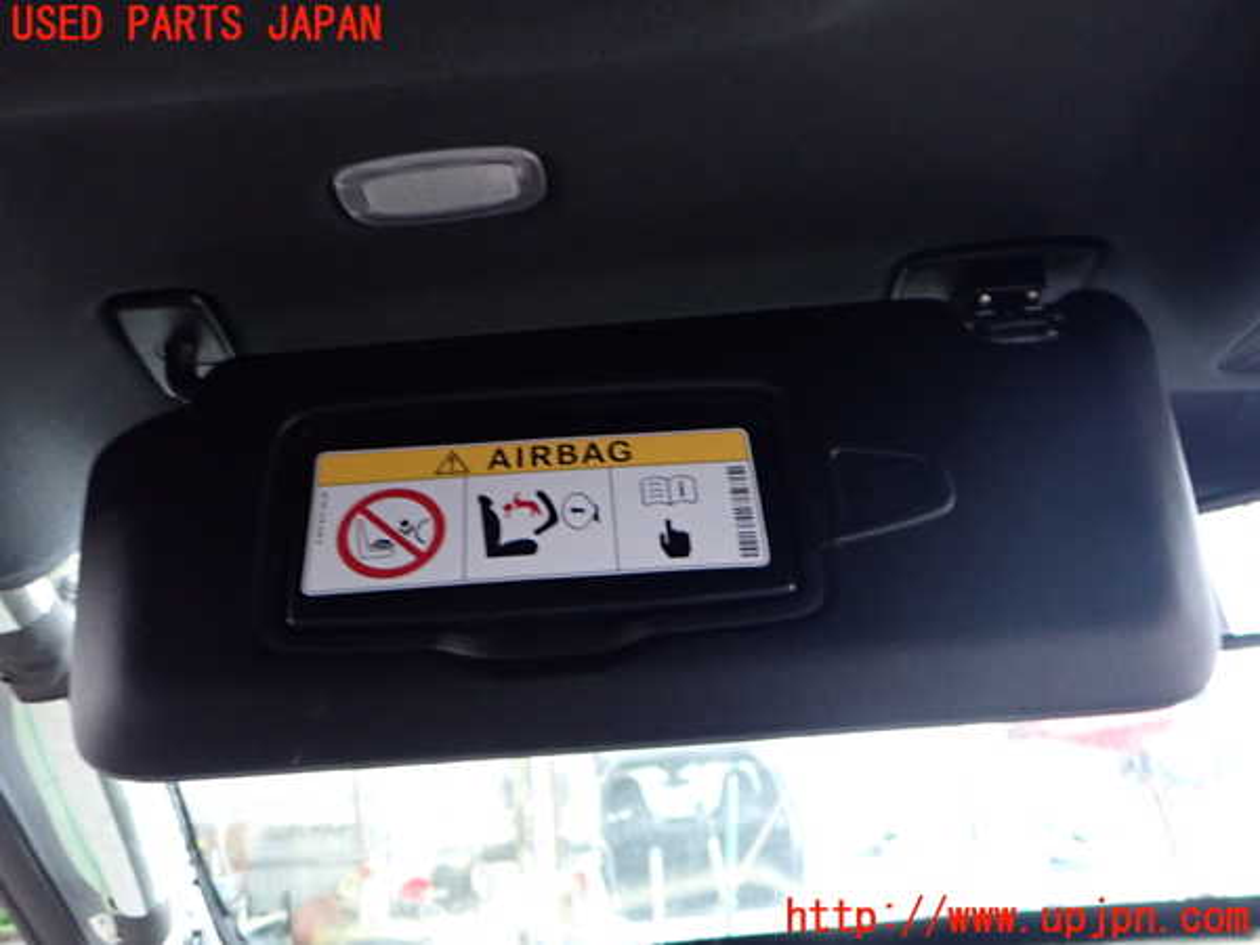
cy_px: 472
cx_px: 630
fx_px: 1092
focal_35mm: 30
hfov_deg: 60.0
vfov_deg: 46.8
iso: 800
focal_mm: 5.4
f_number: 2.3
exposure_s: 1/20
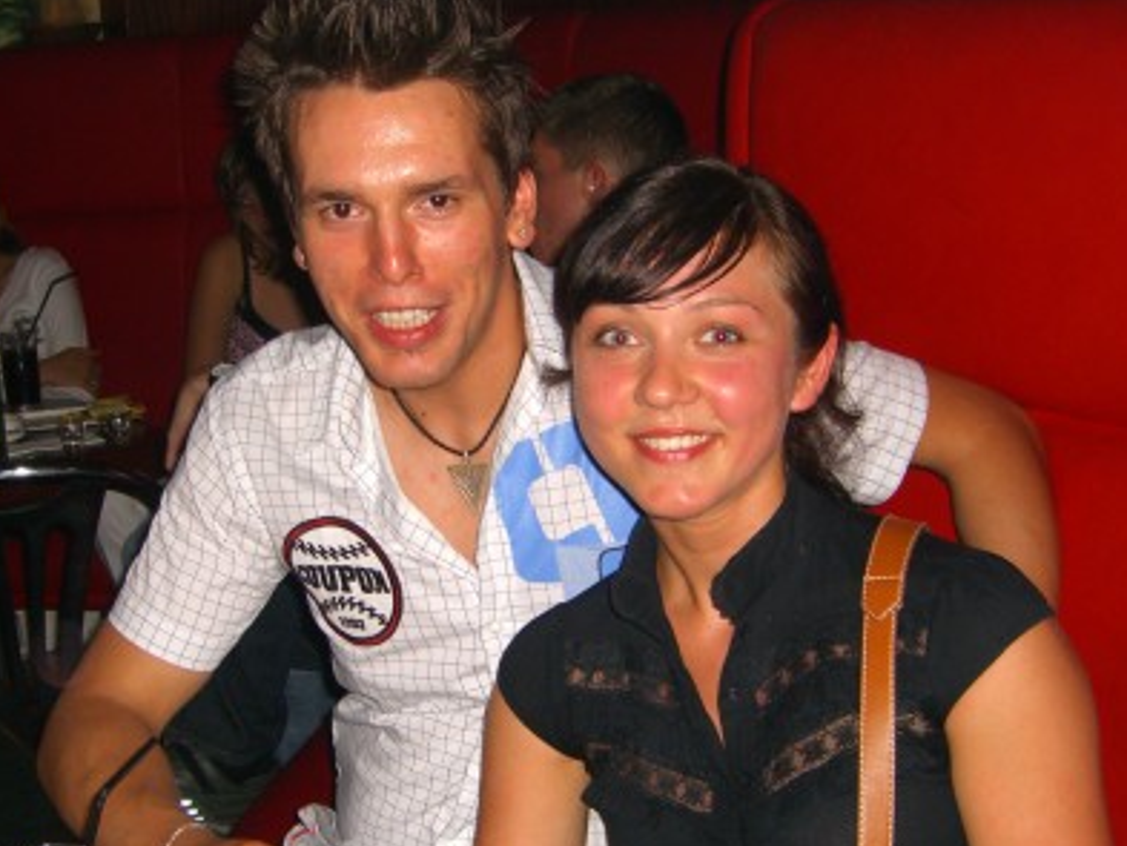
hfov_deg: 33.2
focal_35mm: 58
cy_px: 499
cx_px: 508
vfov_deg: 25.2
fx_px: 1889
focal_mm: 7.9
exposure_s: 1/60
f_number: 2.8
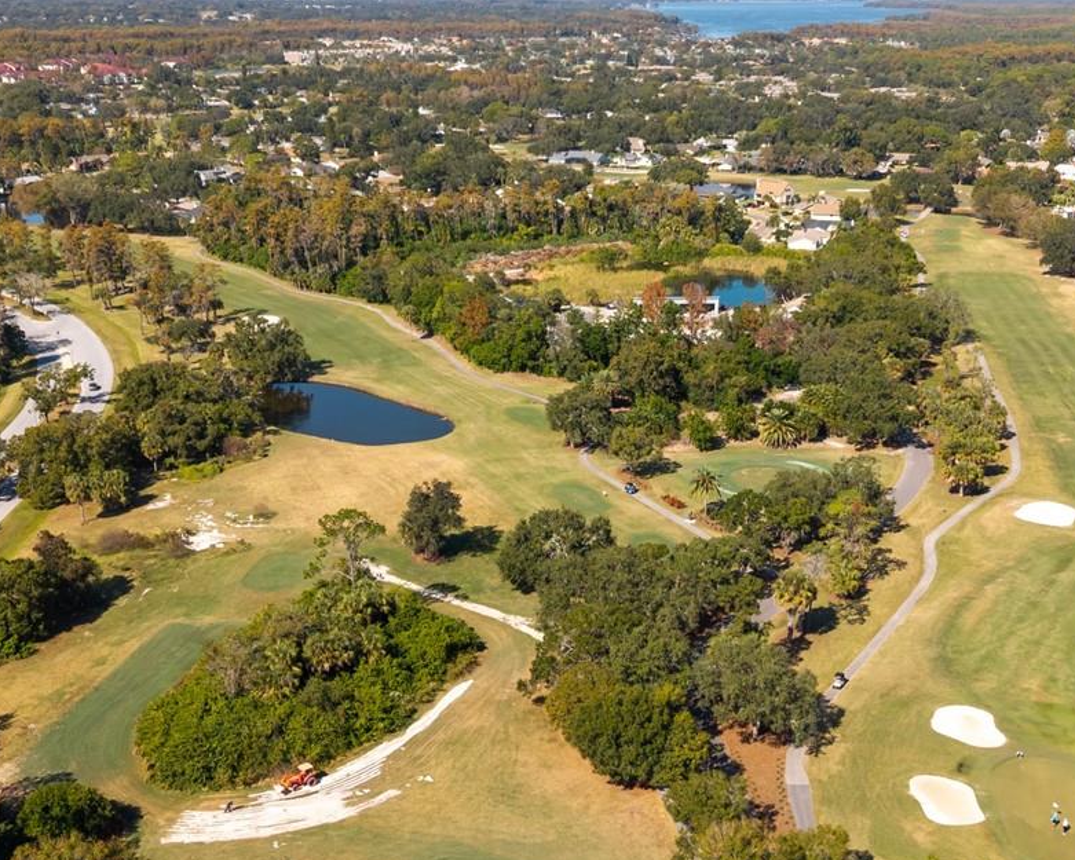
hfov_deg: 38.7
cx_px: 588
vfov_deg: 31.4
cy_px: 493
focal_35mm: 48
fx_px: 1527
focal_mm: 8.67
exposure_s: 1/125
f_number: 1.8
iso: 110
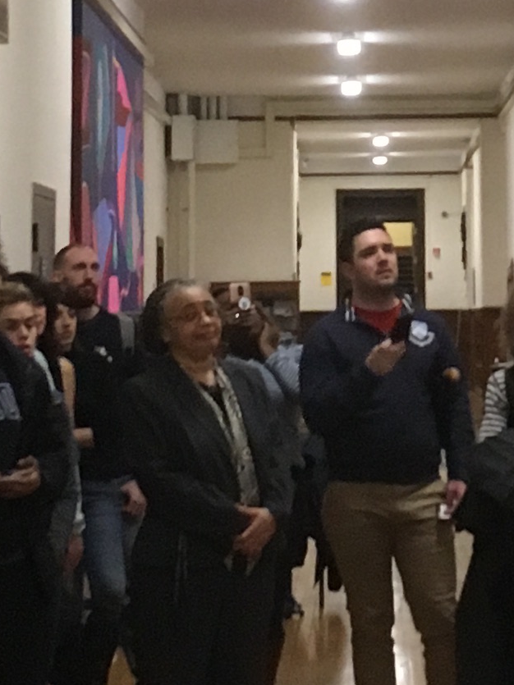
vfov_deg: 13.9
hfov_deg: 10.5
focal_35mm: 140
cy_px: -15
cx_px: 579
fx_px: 2772
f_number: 2.2
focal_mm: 4.15
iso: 160
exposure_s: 1/30
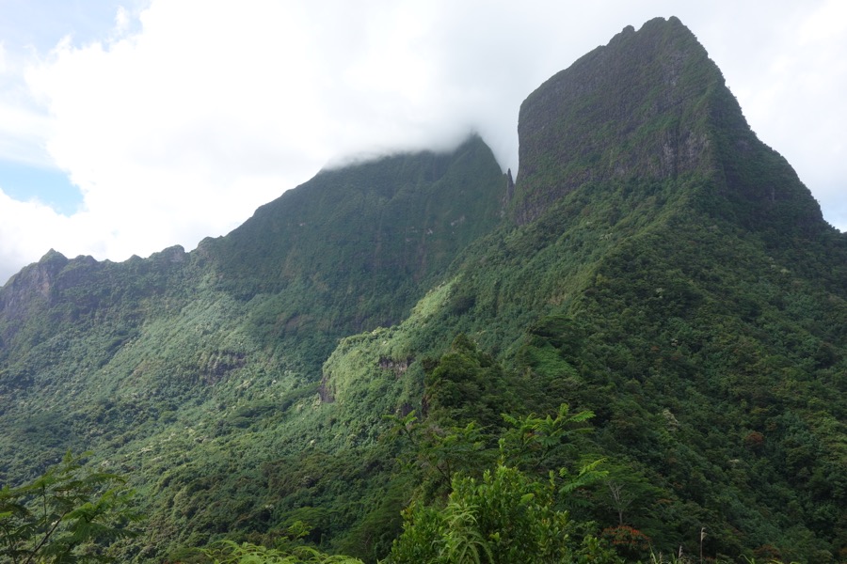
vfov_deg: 46.4
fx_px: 659
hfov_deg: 65.5
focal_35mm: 28
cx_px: 424
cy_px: 282
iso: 125
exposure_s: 1/250
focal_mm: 10.4
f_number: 5.6
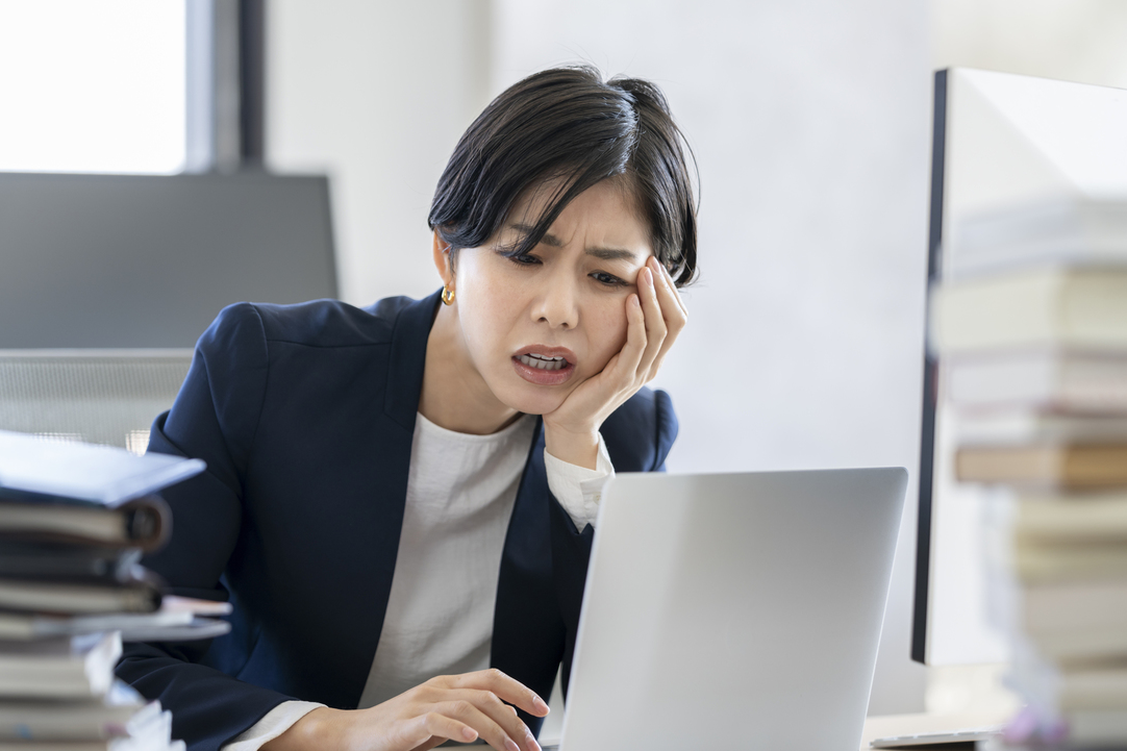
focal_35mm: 122
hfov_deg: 16.8
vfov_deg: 11.2
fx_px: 3818
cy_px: 407
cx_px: 590
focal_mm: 110
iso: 250
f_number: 3.2
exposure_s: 1/50
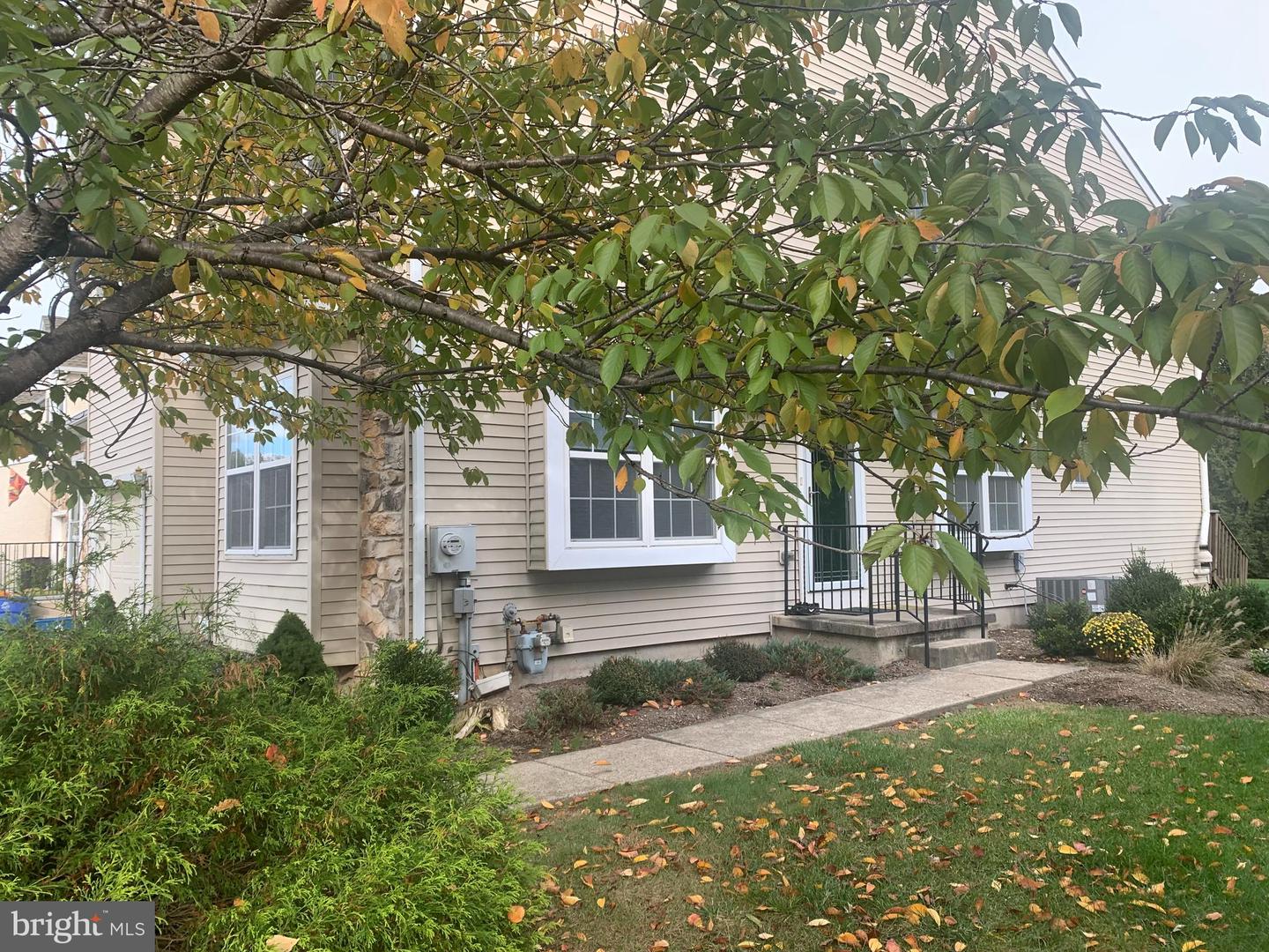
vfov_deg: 53.1
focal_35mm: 26
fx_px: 953
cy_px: 476
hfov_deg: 67.3
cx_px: 634
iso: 25
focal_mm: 4.25
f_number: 1.8
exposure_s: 1/300
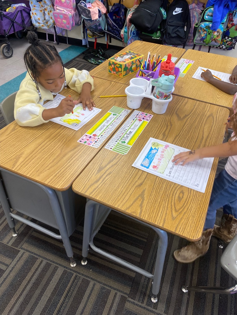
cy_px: 158
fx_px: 237
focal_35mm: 26
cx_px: 118
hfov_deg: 53.1
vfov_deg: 67.3
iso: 160
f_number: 1.8
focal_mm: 4.25
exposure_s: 1/60
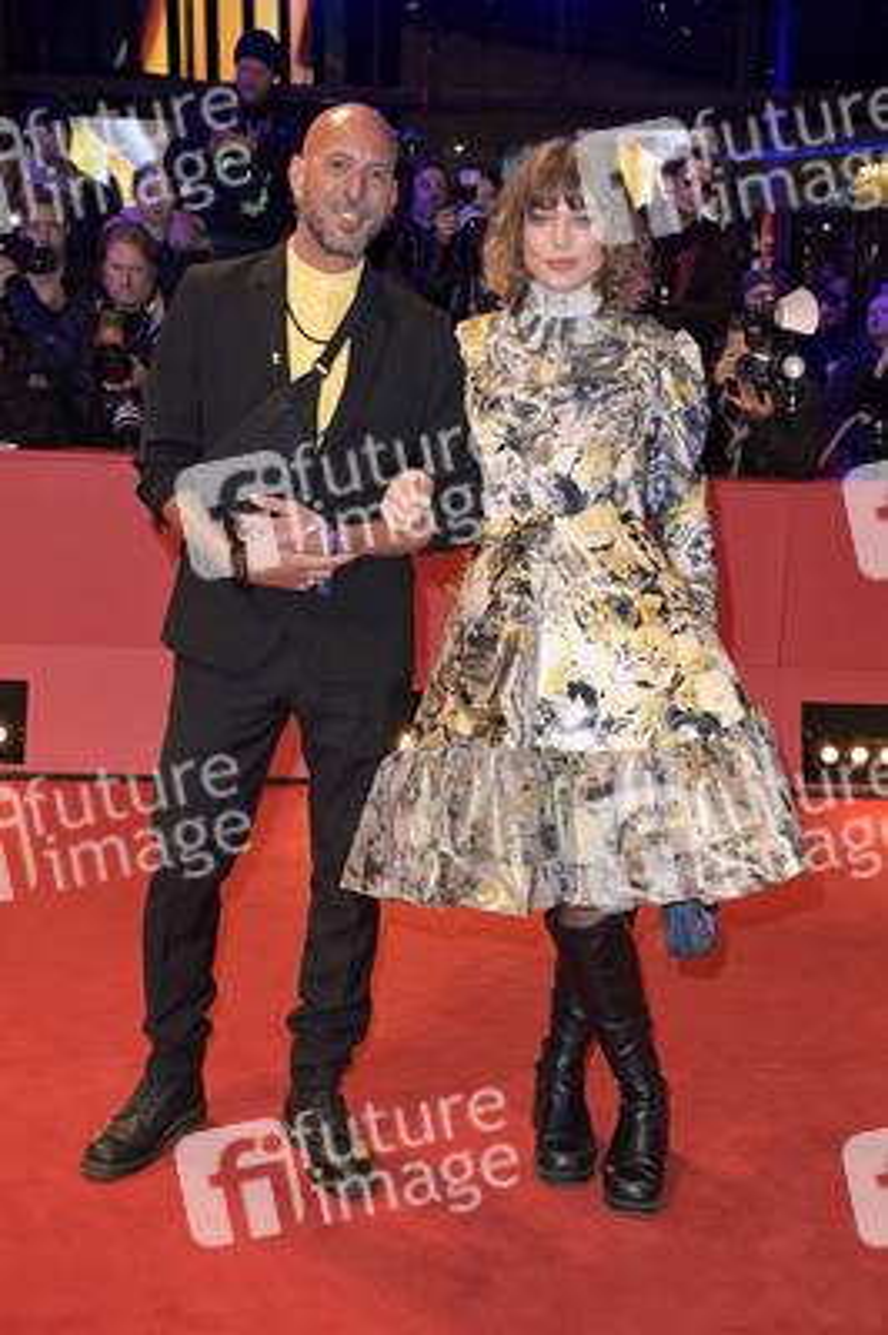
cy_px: 668
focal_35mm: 48
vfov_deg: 41.1
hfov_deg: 28.0
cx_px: 444
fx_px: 1779
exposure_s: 1/160
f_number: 5
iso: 1250
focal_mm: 48
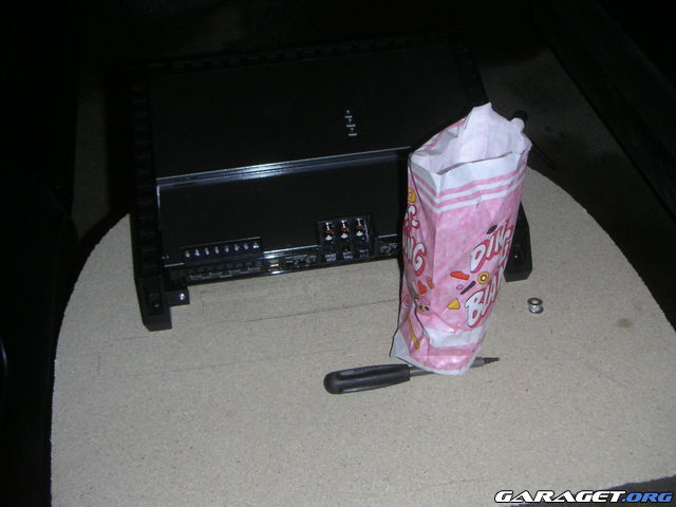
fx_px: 859
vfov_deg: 32.9
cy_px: 254
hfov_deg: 42.9
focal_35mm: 44
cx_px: 338
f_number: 6.7
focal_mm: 5.8
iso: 200
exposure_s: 1/45
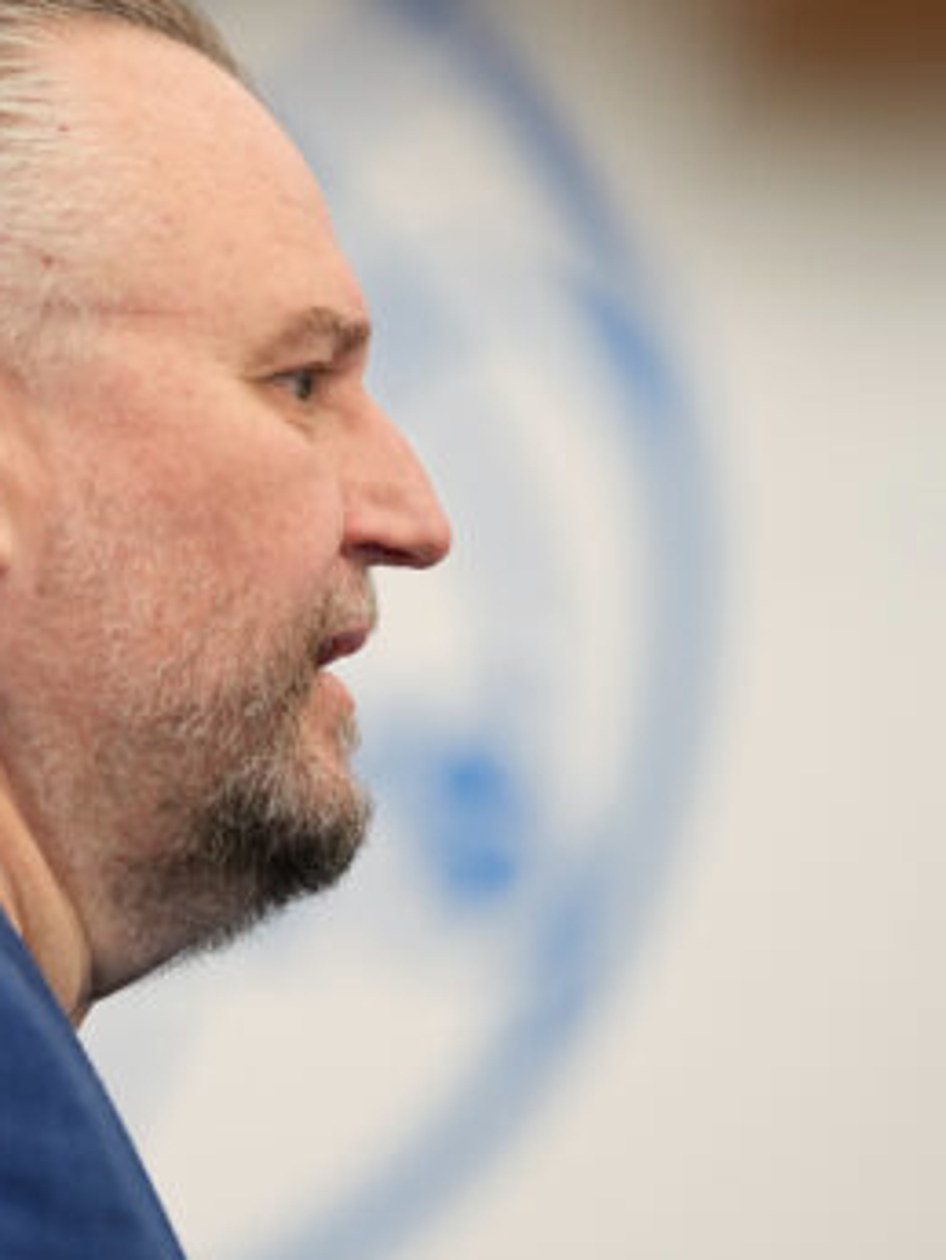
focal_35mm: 365
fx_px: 13292
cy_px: 544
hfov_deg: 4.1
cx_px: -71
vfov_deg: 5.4
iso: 1000
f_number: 2.8
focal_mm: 194
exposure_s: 1/320
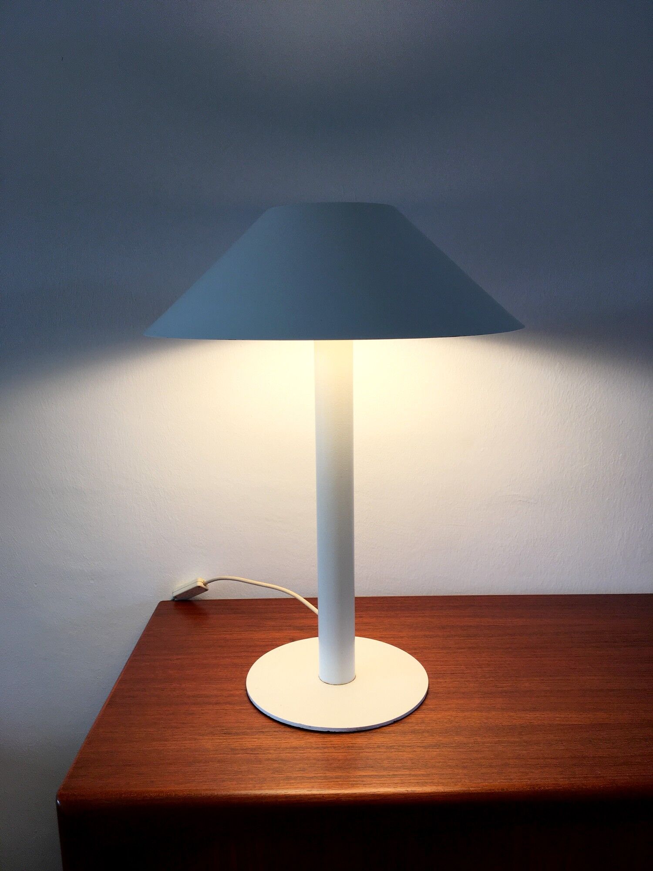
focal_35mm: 29
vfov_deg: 61.7
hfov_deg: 48.2
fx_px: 729
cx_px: 326
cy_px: 436
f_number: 2.2
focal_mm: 4.15
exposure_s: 1/50
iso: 25
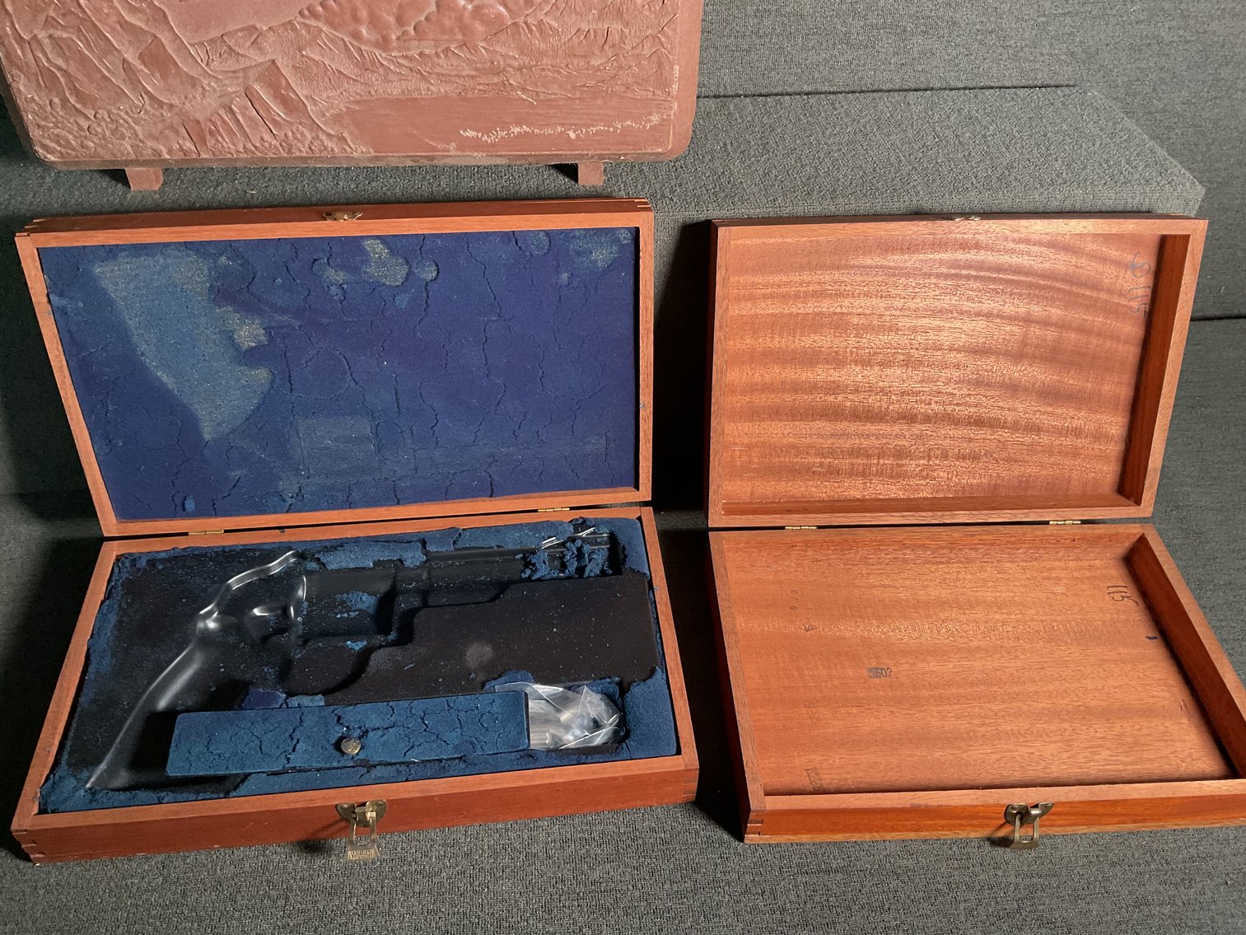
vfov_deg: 48.2
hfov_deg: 61.7
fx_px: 1044
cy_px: 468
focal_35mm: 29
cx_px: 623
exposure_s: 1/60
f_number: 1.8
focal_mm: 3
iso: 80
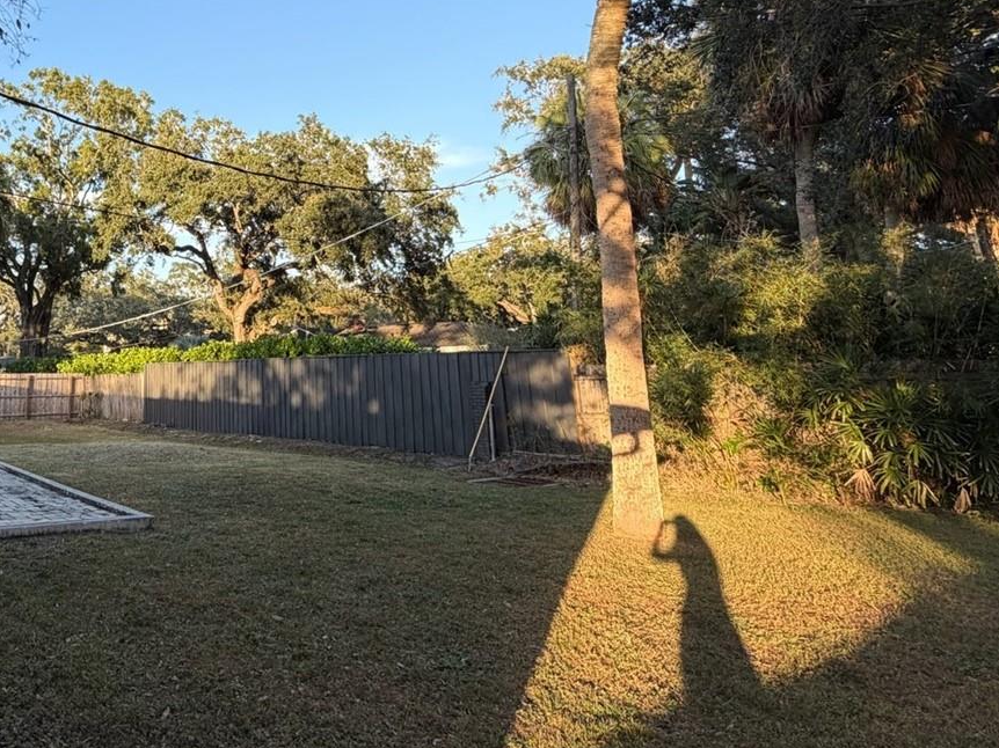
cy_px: 223
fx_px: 750
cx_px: 182
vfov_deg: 51.6
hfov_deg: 61.1
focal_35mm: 26
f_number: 2.2
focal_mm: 2.22
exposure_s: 1/442
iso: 64
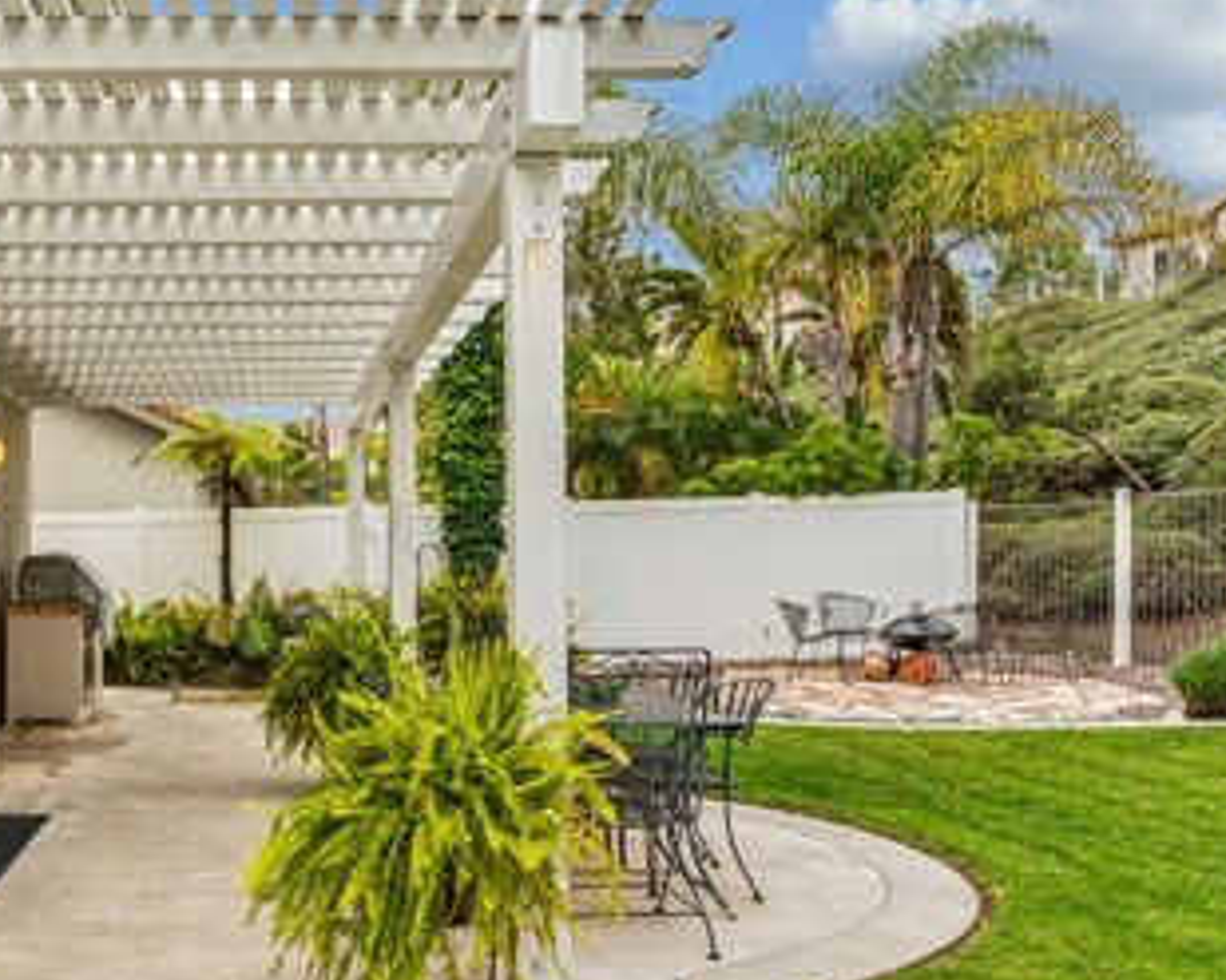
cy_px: 544
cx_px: 325
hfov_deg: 49.5
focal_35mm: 35
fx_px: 1277
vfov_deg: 41.9
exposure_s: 1/8
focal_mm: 18.1
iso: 100
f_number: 22
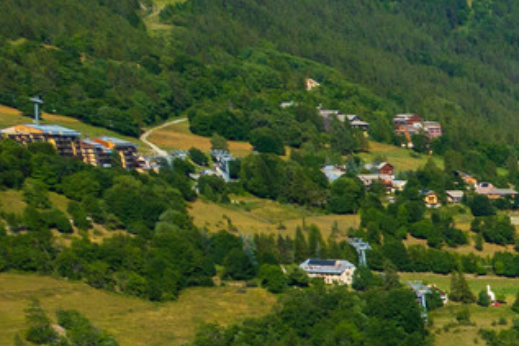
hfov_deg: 13.2
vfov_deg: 11.1
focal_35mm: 111
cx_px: 1282
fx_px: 1599
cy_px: 715
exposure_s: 1/2500
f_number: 2.8
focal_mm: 8.4
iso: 100
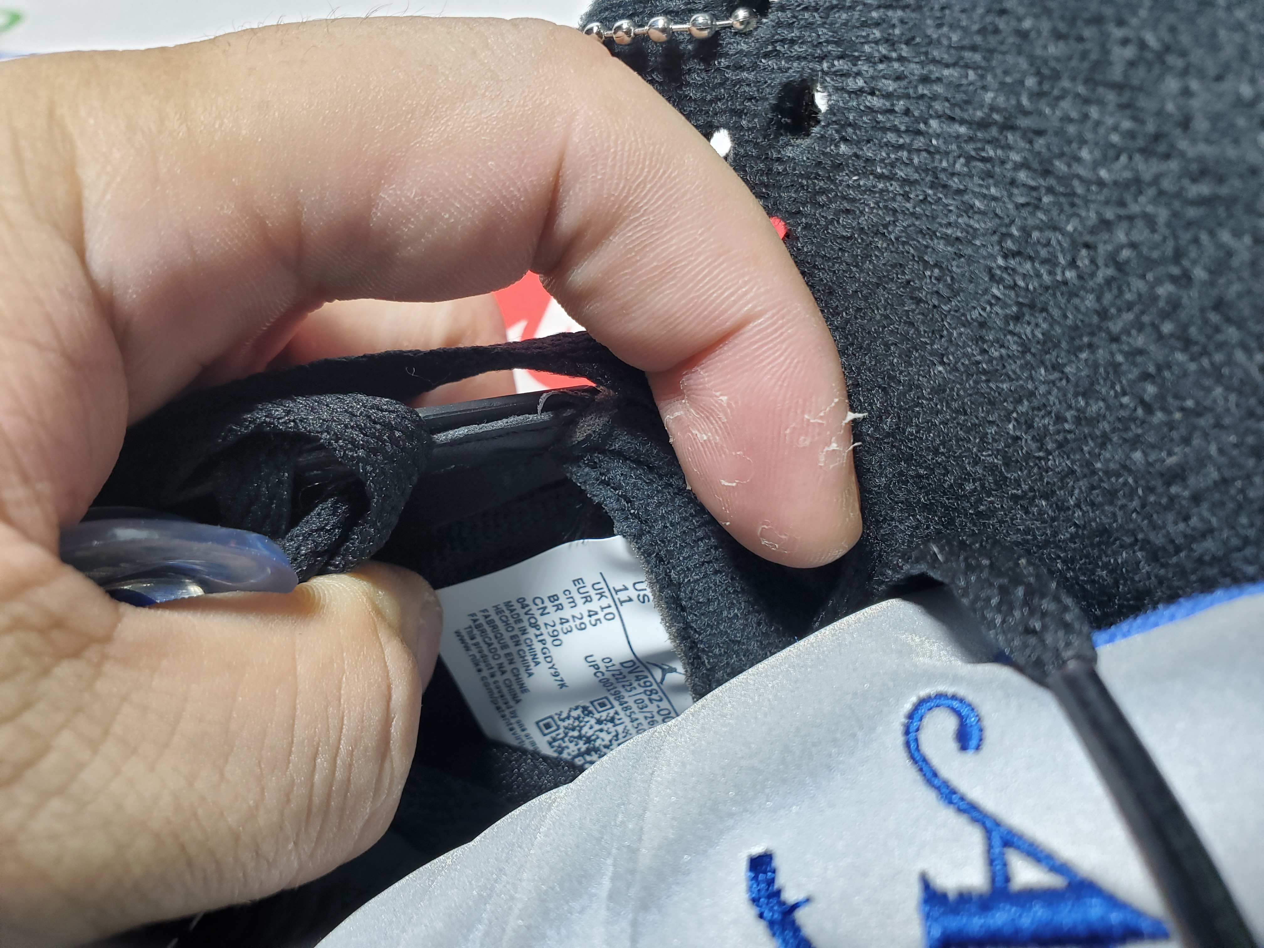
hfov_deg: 67.3
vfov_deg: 53.1
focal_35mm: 26
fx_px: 949
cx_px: 632
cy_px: 474
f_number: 2.4
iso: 64
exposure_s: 1/100
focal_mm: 4.3
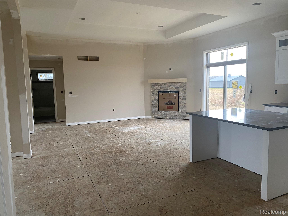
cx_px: 144
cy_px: 108
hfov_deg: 67.3
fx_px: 216
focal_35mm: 26
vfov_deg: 53.1
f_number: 1.8
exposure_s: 1/71
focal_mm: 4.25
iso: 125
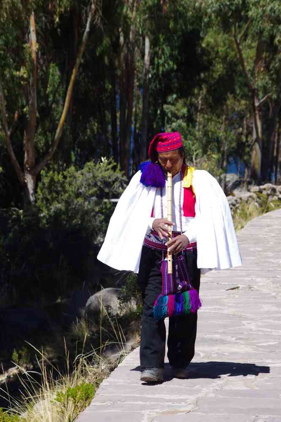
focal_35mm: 162
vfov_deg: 12.7
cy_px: 211
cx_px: 140
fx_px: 1897
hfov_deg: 8.5
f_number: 8
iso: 200
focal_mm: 107.5
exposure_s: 1/160
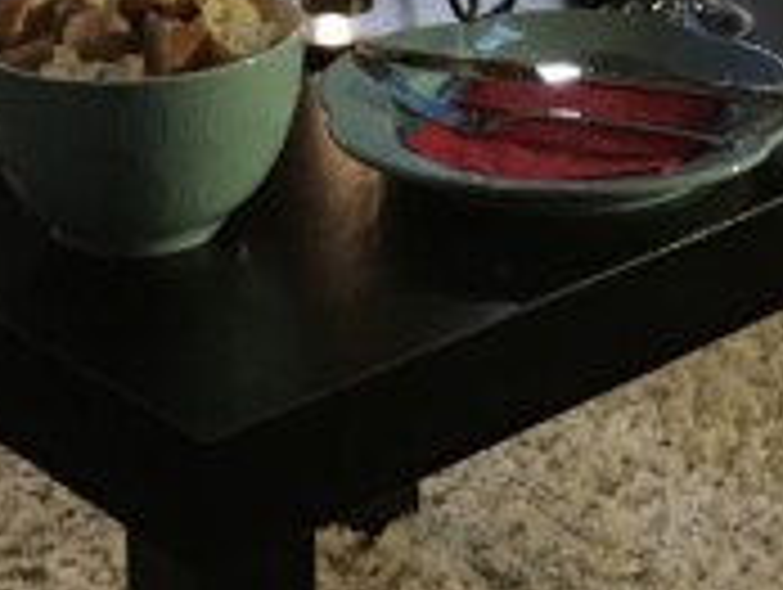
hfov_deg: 17.7
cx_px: 529
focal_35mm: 111
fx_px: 2514
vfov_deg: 12.2
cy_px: -495
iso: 125
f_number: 2.2
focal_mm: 4.15
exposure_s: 1/4
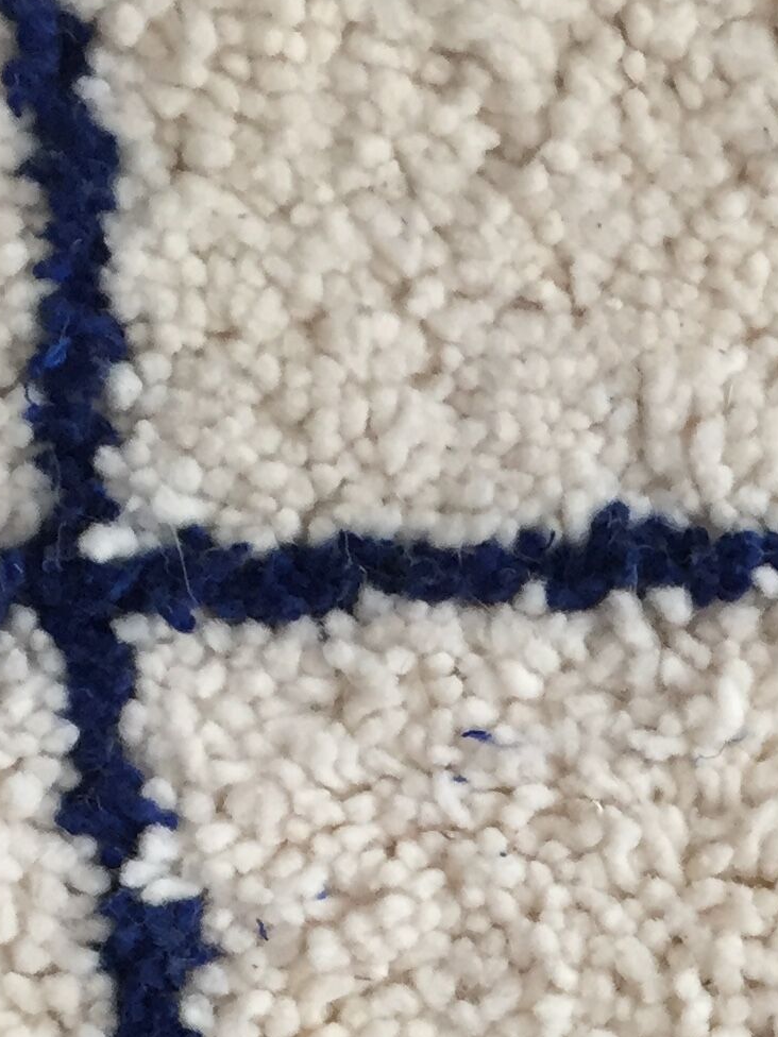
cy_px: 1279
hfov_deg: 14.7
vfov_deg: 19.0
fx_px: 2907
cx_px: 935
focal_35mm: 97
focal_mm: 4.15
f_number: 2.2
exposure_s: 1/33
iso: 100
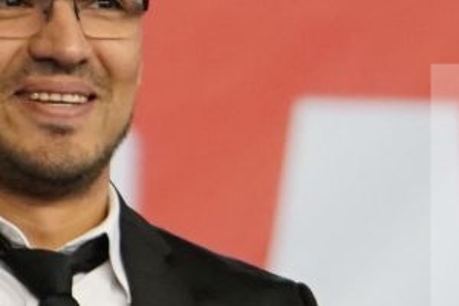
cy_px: 203
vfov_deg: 0.8
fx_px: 22935
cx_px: 55
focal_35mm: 1799
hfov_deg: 1.1
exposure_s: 1/1000
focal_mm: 200
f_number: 2.8
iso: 3200
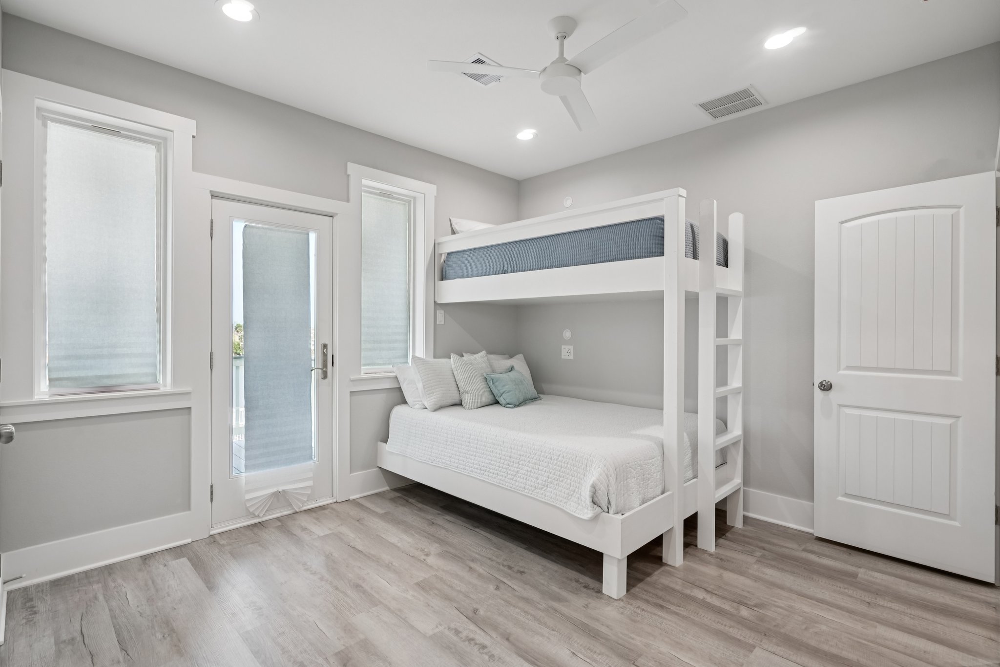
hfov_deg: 96.7
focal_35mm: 16
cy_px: 334
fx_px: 444
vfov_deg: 73.7
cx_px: 500
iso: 400
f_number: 8
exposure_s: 1/45
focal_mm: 16
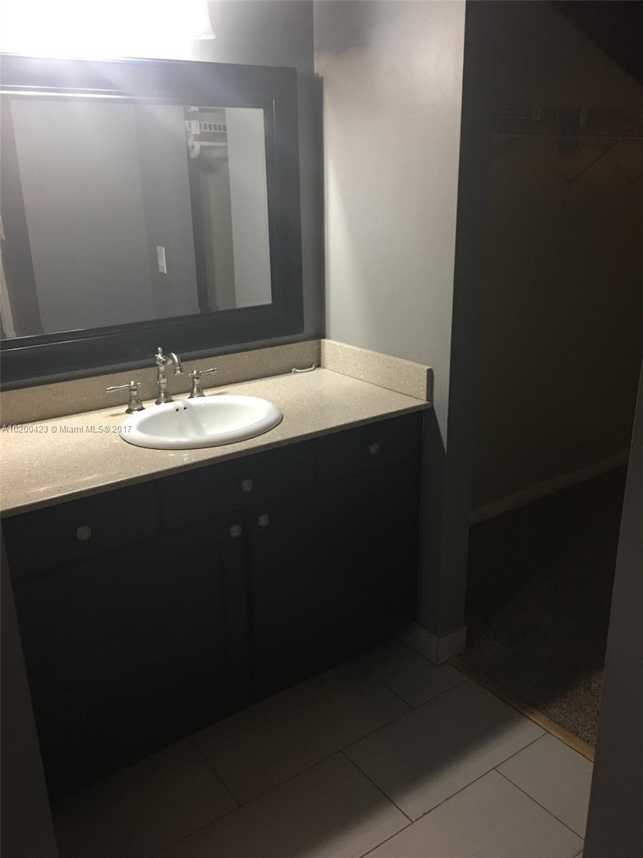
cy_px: 429
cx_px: 322
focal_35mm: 29
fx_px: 718
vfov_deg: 61.7
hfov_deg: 48.2
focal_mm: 4.15
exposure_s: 1/10
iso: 100
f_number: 2.2
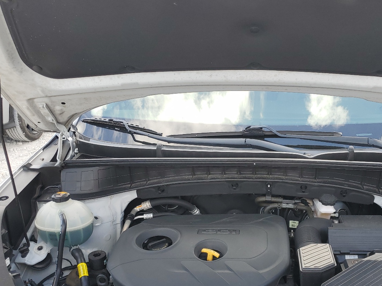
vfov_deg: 37.3
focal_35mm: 38
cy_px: 190
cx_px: 260
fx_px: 419
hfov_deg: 48.0
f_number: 1.5
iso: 50
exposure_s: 1/400
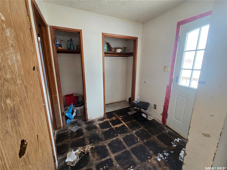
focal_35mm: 13
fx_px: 85
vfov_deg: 89.9
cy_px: 85
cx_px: 114
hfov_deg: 106.2
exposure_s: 1/100
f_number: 2.2
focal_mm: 2.2
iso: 250
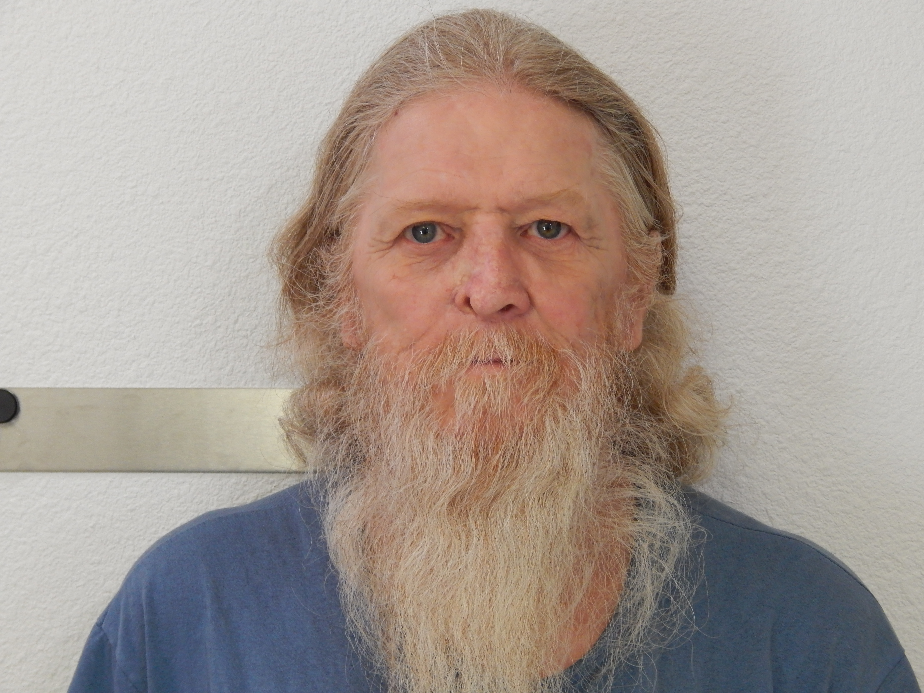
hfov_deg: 17.1
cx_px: 462
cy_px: 346
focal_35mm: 115
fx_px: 3070
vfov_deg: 12.9
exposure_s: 1/30
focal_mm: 20.5
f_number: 4.6
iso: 400
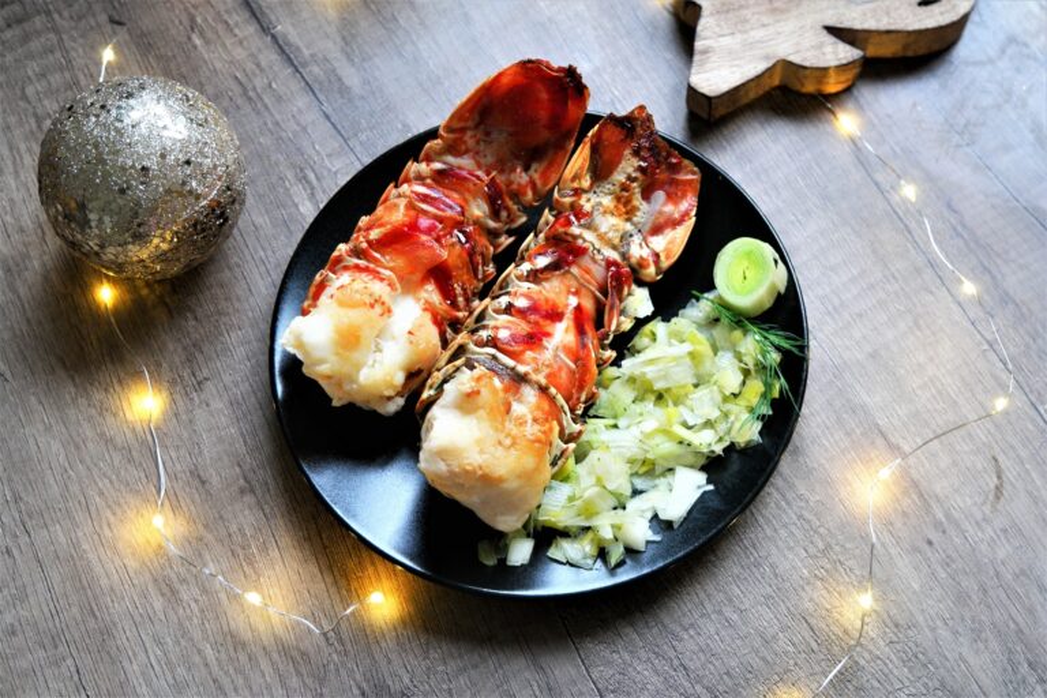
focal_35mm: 53
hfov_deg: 37.5
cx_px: 524
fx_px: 1541
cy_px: 349
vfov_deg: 25.5
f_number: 5
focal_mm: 35
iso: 1000
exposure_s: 1/60
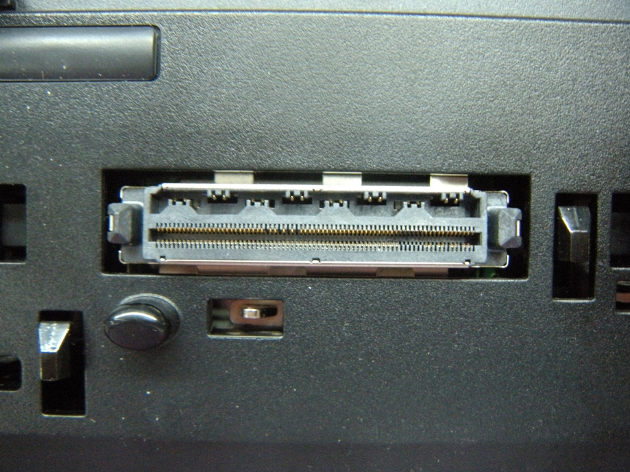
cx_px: 315
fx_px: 637
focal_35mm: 35
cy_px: 236
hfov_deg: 52.6
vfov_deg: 40.7
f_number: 3.8
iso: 400
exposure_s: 1/9.8
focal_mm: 5.9
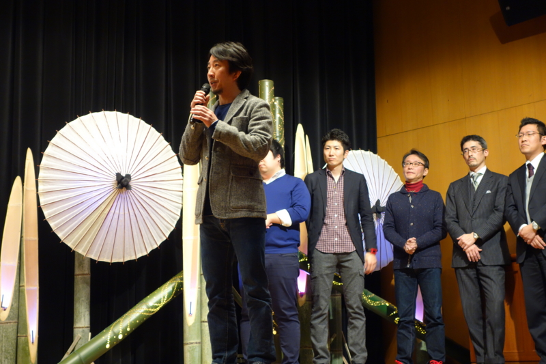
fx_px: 970
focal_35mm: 64
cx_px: 273
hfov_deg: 31.4
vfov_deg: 21.2
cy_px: 182
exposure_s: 1/40
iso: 800
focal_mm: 23.82
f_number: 4
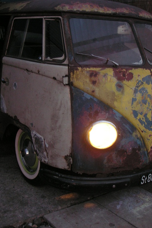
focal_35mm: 49
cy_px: 103
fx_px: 310
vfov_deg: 40.3
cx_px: 101
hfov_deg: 27.4
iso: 100
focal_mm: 6.3
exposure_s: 1/10
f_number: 3.3
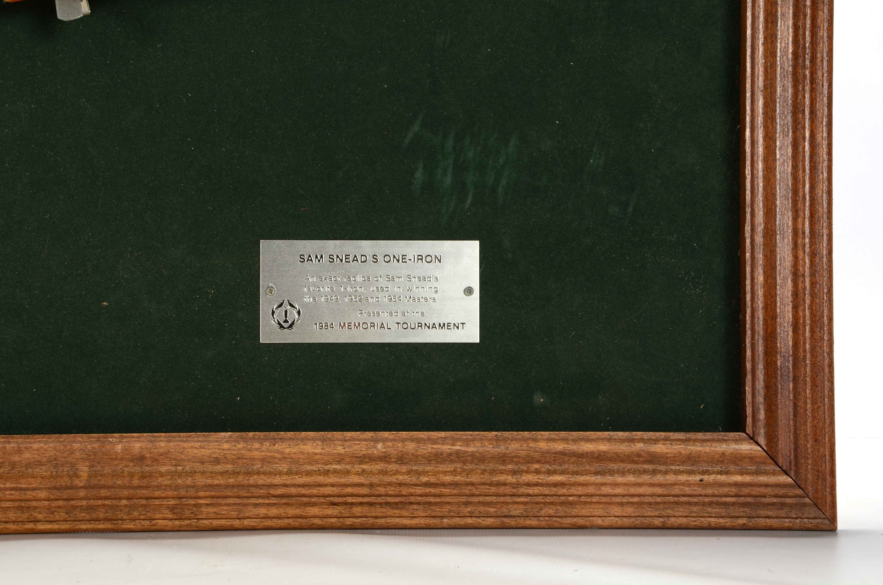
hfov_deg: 20.7
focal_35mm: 99
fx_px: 2423
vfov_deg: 13.8
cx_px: 442
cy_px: 292
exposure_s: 1/160
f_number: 16
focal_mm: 66
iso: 200
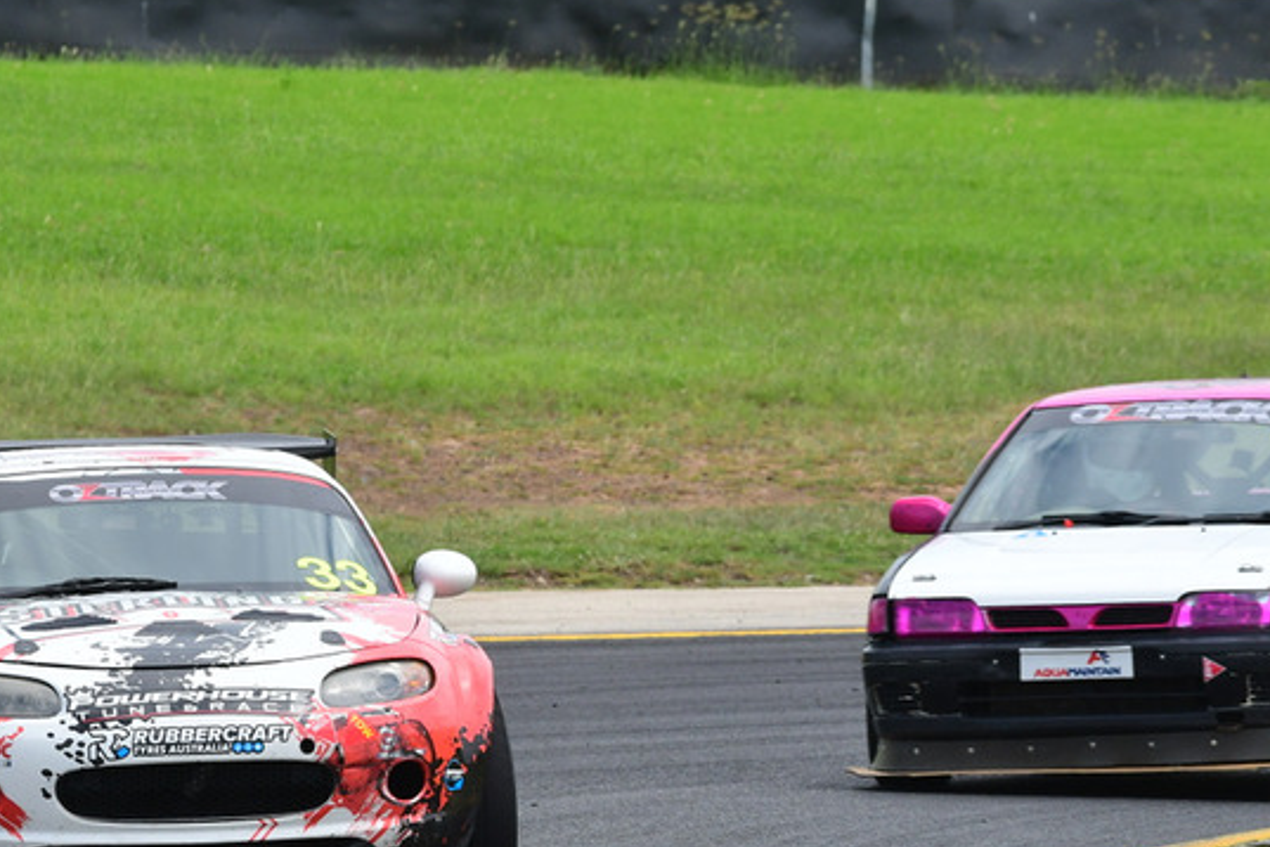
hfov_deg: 3.7
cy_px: 447
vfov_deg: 2.5
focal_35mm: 559
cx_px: 367
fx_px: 19719
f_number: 11
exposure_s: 1/640
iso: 640
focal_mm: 250
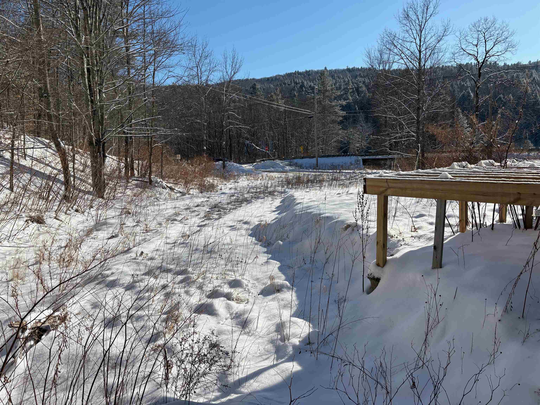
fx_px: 406
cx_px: 270
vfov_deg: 53.1
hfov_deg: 67.3
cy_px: 202
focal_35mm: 26
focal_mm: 5.96
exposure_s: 1/4950
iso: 50
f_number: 1.6
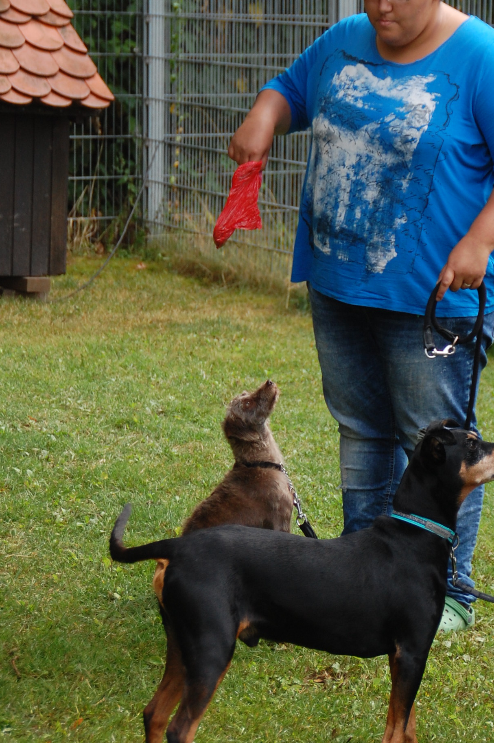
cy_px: 385
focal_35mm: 173
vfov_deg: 11.9
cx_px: 391
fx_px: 3567
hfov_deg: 7.9
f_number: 5.3
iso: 400
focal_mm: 70
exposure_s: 1/400
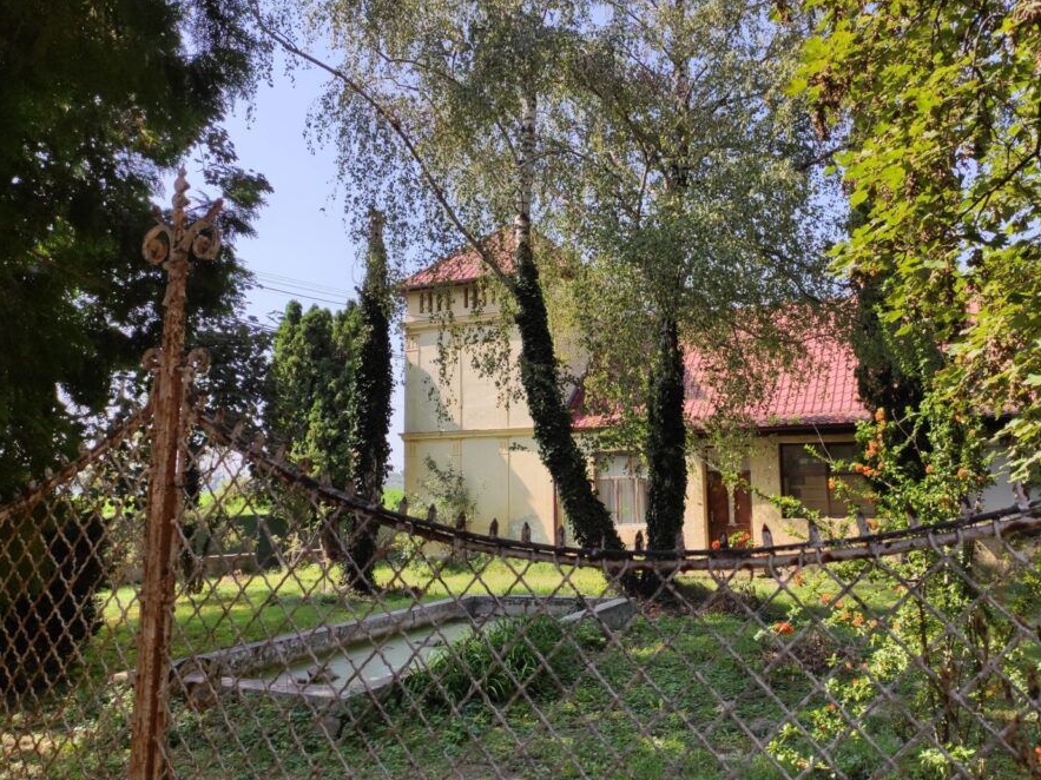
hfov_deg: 61.5
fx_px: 872
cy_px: 363
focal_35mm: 29
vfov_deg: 48.2
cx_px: 580
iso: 112
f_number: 1.79
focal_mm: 4.74
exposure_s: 1/1519
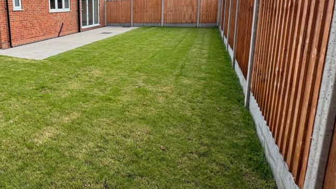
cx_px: 75
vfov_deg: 45.6
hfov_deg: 70.1
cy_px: 42
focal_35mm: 24
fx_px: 214
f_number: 2.2
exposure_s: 1/443
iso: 40
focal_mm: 2.22
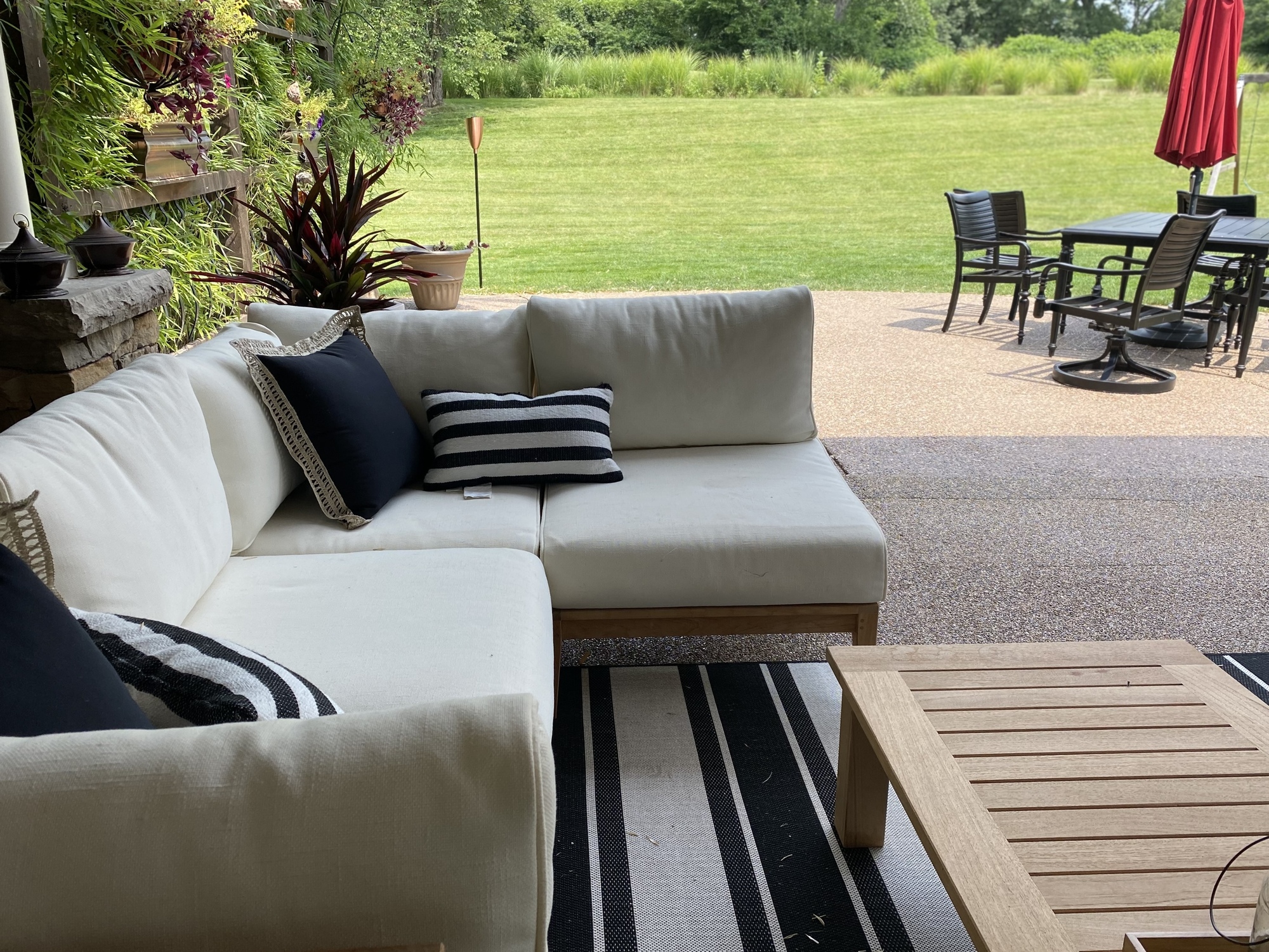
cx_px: 634
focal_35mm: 26
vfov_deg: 53.1
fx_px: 953
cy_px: 476
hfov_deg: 67.3
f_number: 1.8
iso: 32
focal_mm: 4.25
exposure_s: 1/793
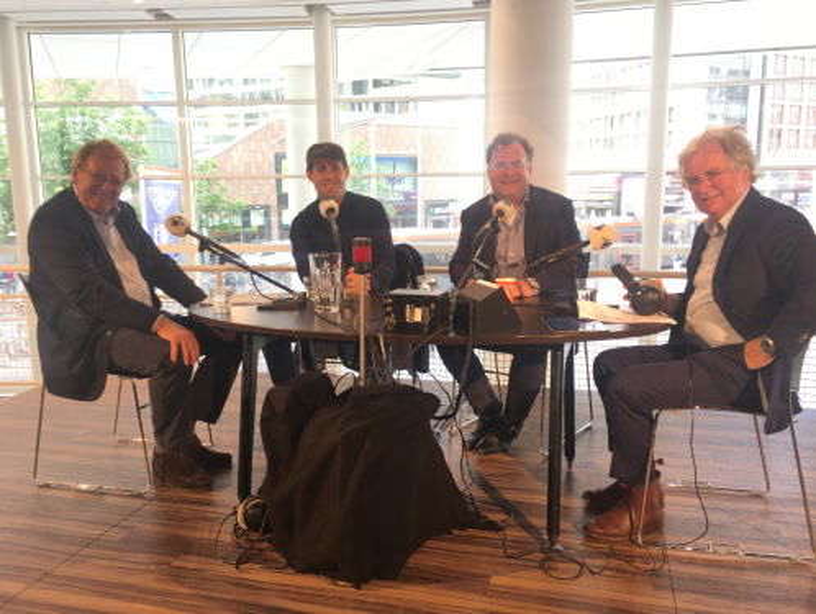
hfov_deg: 61.6
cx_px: 408
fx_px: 685
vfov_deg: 48.3
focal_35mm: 29
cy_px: 307
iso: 32
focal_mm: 4.15
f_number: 2.2
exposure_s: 1/50
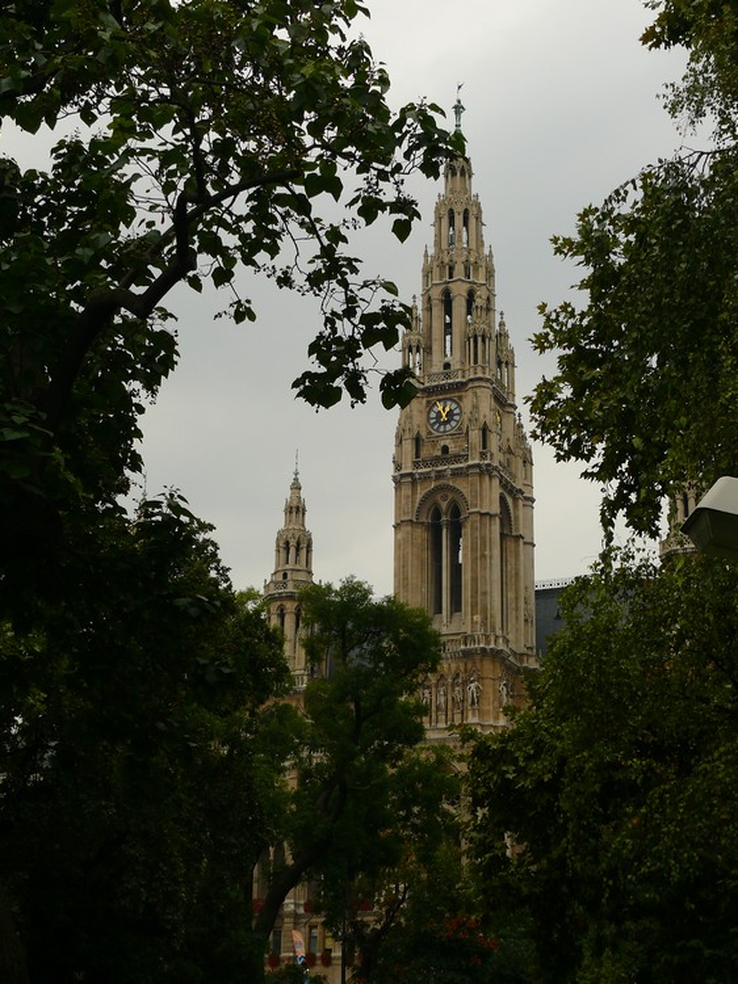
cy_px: 492
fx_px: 1707
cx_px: 369
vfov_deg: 32.2
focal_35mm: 60
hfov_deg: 24.4
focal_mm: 12.7
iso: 100
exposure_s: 1/200
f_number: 4
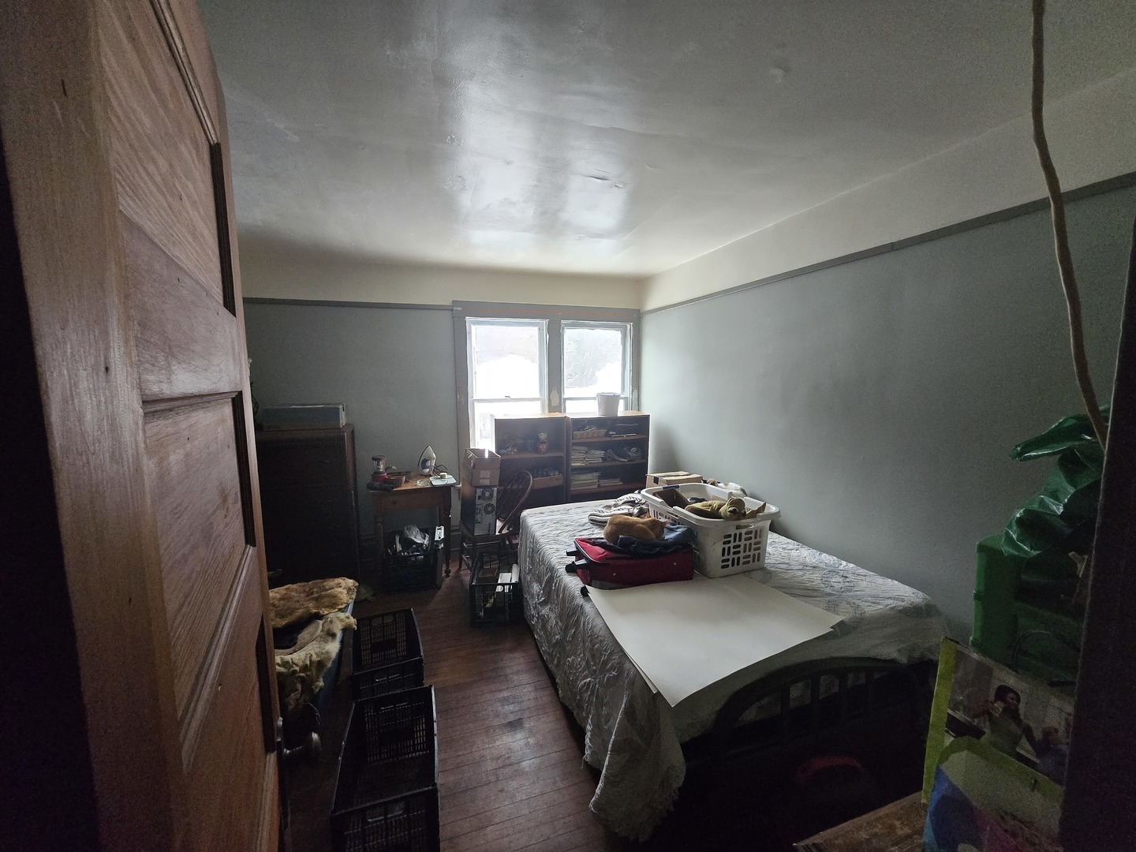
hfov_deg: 106.2
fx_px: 427
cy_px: 426
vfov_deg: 89.9
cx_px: 568
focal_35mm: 13
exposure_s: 1/60
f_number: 2.2
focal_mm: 1.7
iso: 500
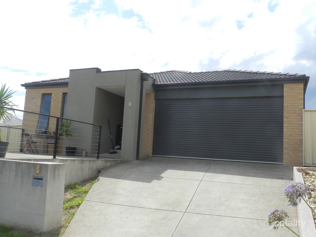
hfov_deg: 56.8
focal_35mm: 32
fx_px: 292
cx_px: 158
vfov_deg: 44.2
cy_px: 118
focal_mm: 5.6
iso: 160
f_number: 5
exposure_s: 1/640
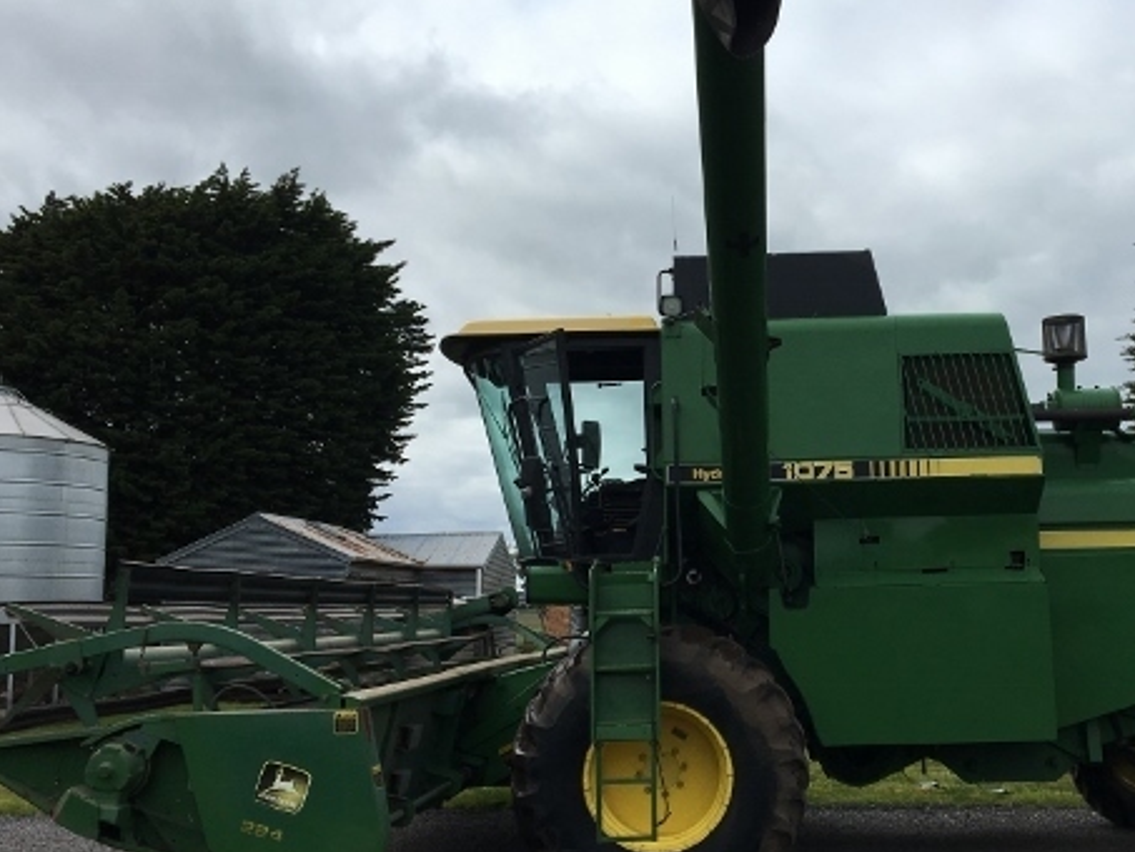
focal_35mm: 41
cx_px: 737
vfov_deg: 35.1
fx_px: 1345
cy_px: 476
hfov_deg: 45.2
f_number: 2.2
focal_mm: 4.15
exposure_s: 1/2079
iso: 25
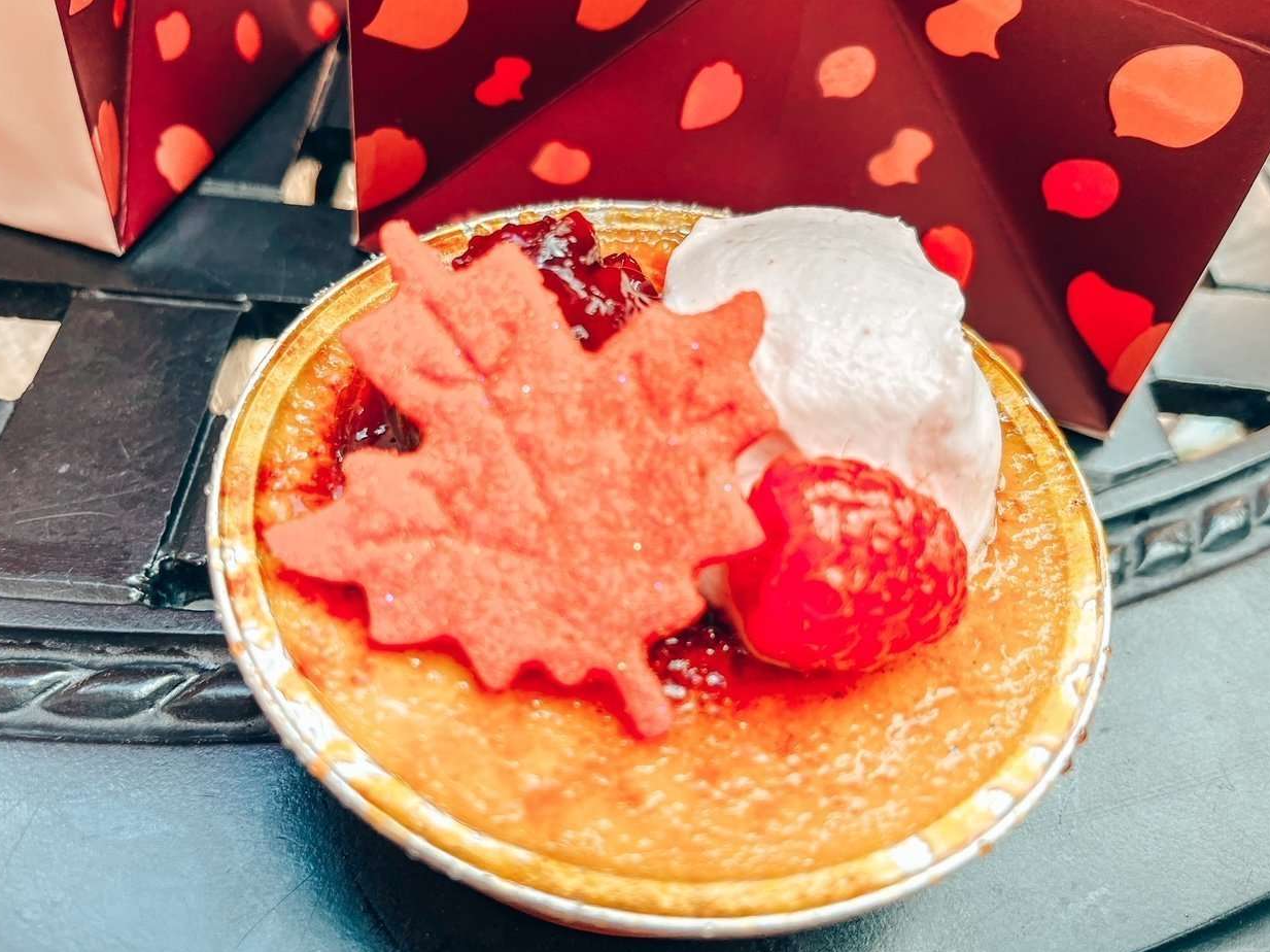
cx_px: 633
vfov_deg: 51.3
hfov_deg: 65.3
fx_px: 990
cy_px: 477
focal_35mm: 27
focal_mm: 5.1
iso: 50
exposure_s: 1/310
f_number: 1.6
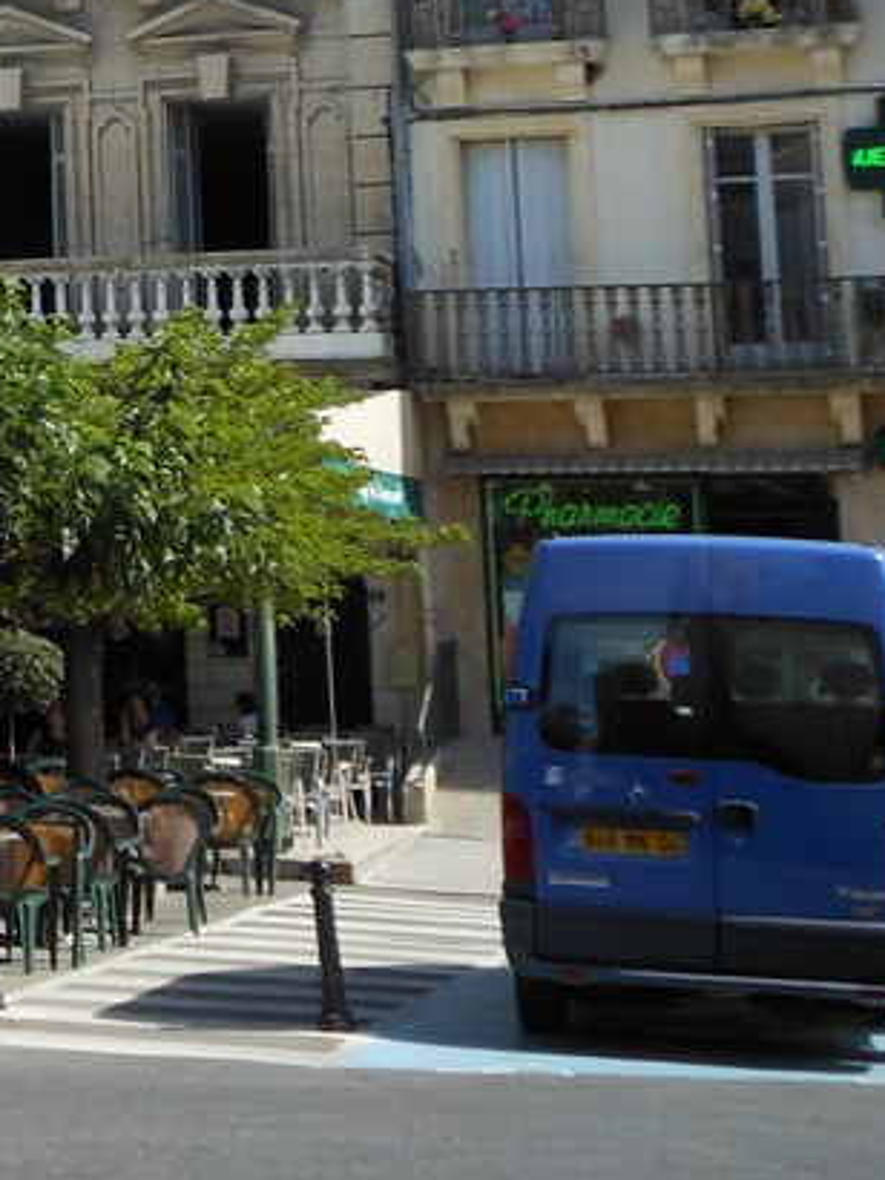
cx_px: -575
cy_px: -86
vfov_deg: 18.3
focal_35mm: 104
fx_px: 3547
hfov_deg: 13.2
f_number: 3.5
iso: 80
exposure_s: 1/640
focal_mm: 6
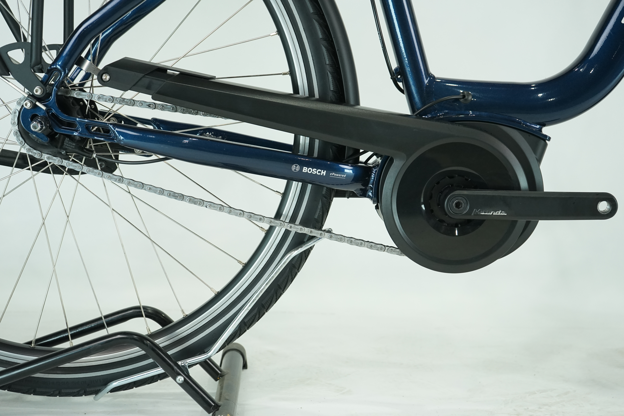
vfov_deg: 25.5
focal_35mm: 53
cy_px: 208
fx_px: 919
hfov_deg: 37.5
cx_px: 312
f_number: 5.6
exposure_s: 1/200
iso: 1600
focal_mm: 53
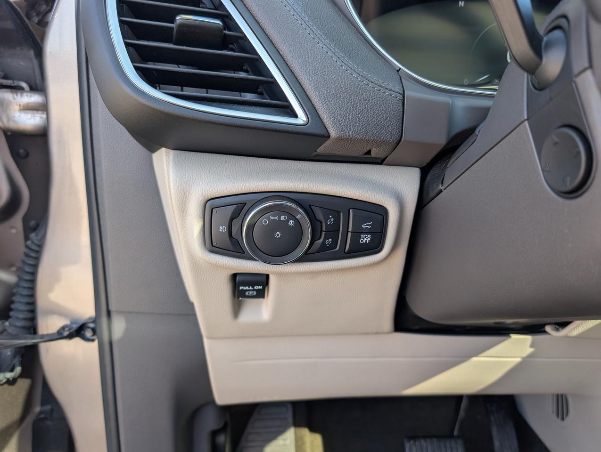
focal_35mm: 24
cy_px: 226
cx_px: 300
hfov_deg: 71.5
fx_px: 417
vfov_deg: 56.9
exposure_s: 1/118
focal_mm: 6.9
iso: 20
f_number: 1.68
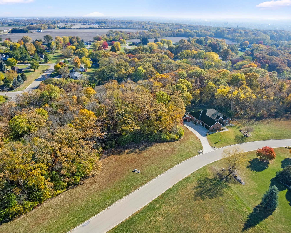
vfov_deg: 56.8
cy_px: 116
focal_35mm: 25
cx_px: 115
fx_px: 215
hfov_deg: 67.4
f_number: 2.8
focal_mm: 8.38
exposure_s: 1/1500
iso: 200
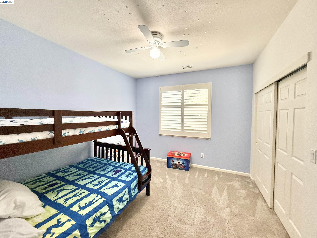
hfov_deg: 102.1
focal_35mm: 14
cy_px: 119
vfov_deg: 85.7
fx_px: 128
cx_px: 158
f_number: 2.2
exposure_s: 1/120
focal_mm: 2.22
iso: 320
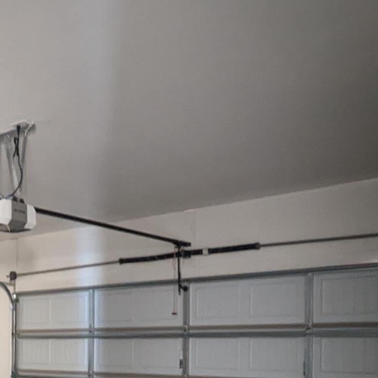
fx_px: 556
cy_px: 353
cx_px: -8
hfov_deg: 33.9
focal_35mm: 45
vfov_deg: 35.0
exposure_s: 1/1.88
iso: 1589
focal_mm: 2.35
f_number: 2.2
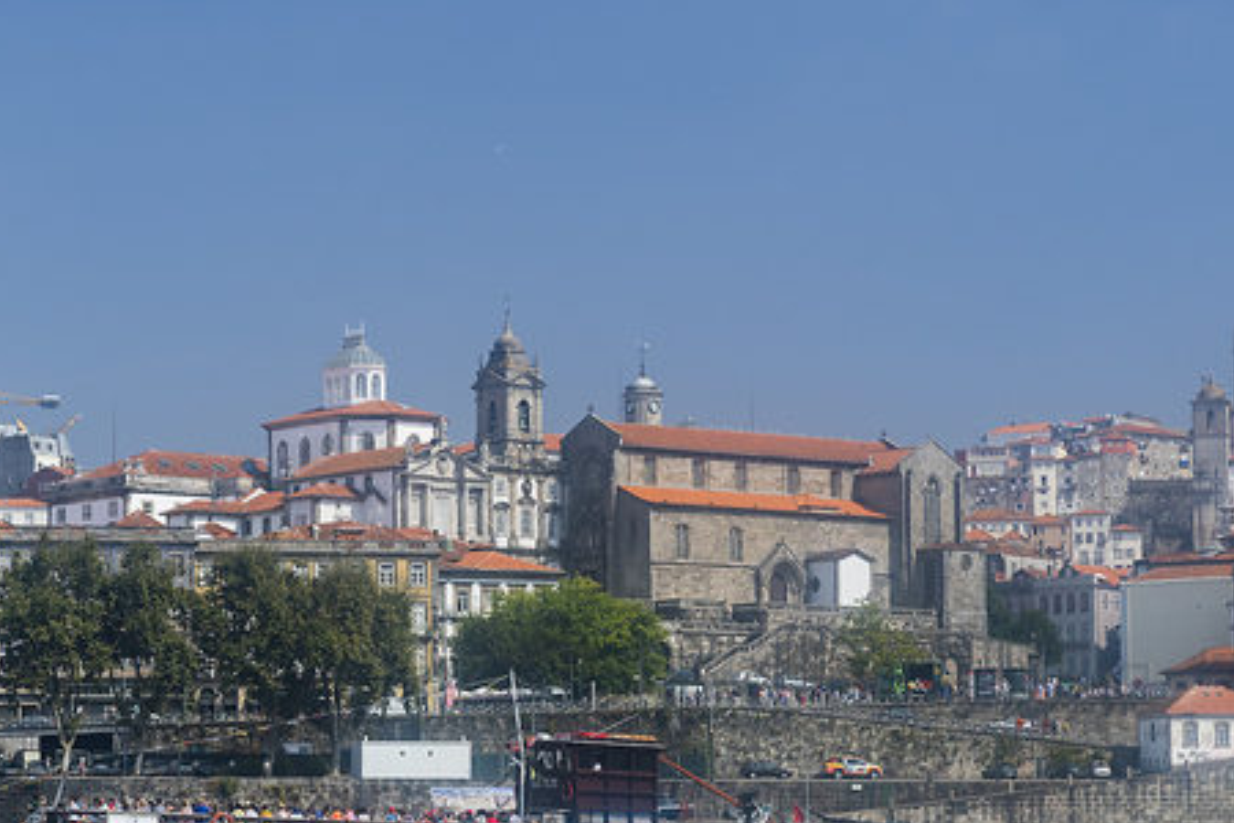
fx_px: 3839
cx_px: 436
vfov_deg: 12.2
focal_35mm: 112
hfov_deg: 18.2
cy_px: 543
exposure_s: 1/400
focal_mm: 56
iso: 160
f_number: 6.3
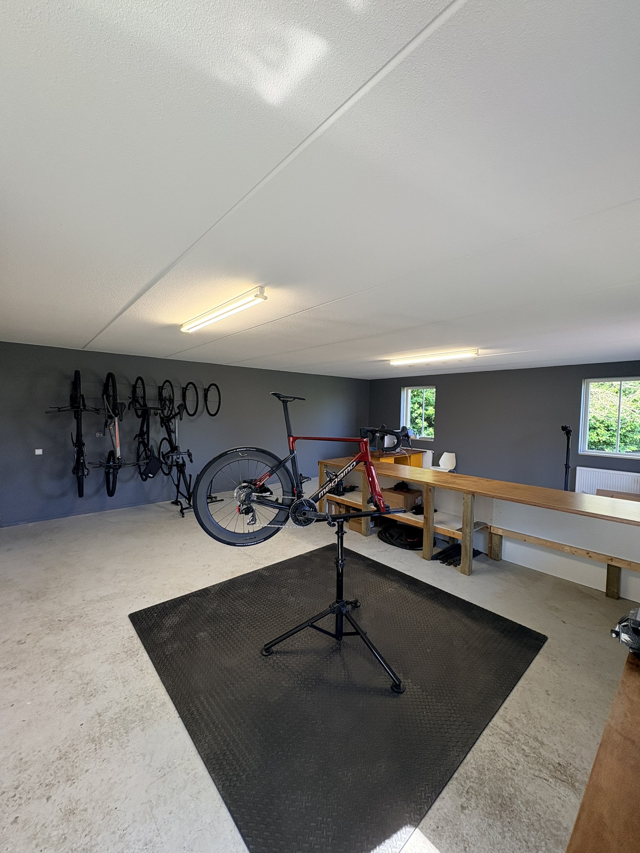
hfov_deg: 85.7
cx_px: 320
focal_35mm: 14
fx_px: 345
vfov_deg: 102.1
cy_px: 426
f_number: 2.2
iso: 160
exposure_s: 1/100
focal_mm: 2.22
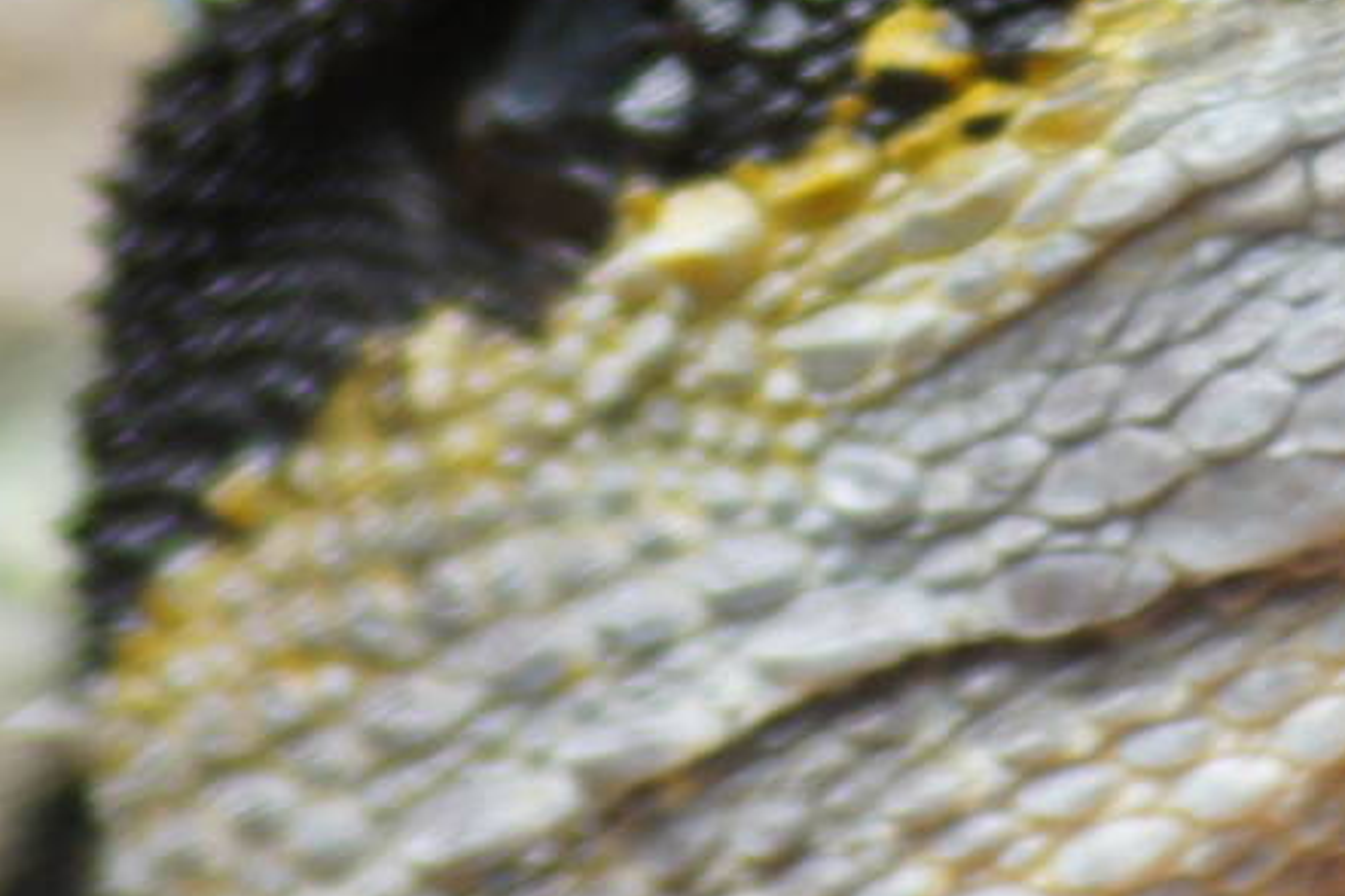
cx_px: 1046
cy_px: -154
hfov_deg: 1.3
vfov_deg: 0.8
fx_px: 60931
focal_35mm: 1631
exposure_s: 1/60
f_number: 5.6
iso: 400
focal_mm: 300
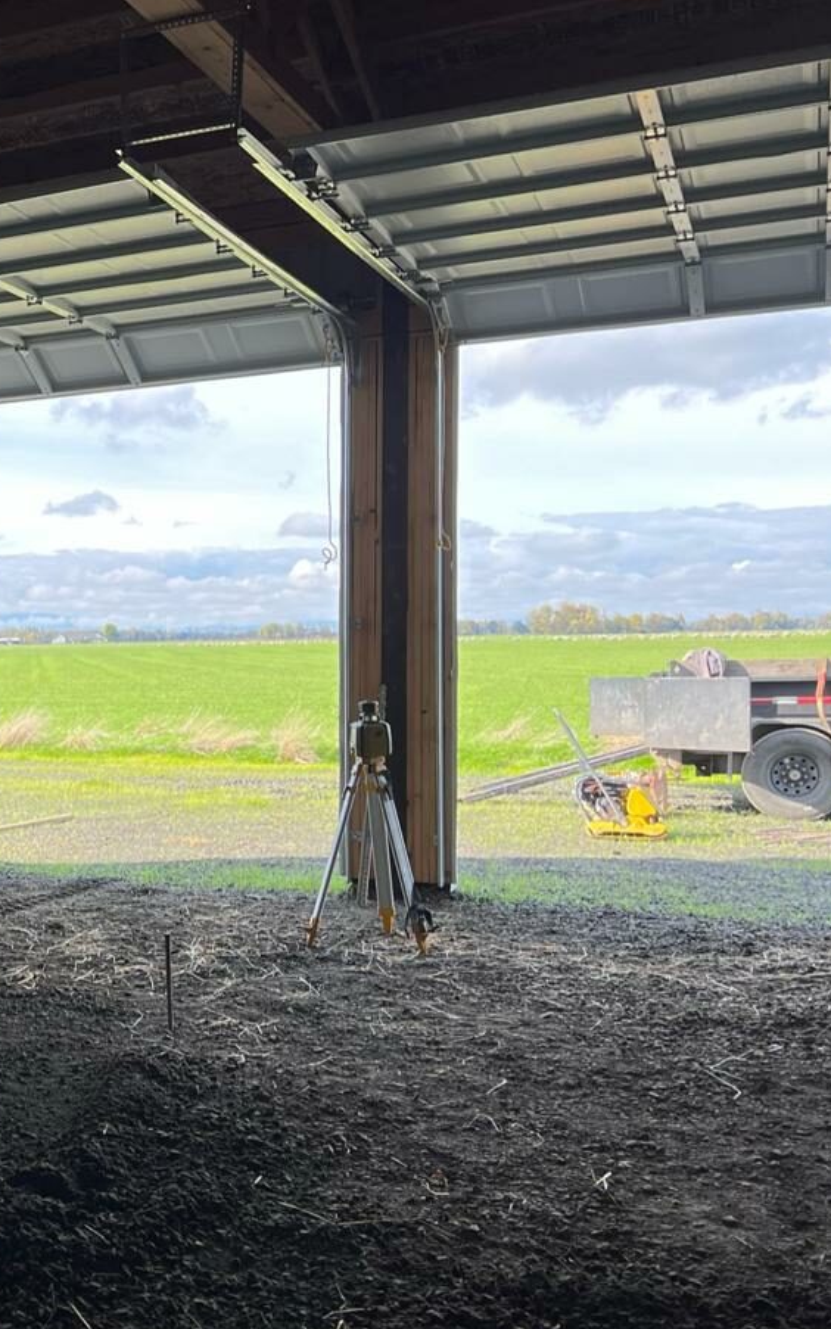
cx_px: -93
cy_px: 723
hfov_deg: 26.8
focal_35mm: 44
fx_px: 1594
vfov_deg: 45.2
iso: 50
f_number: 1.5
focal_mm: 5.7
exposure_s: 1/611
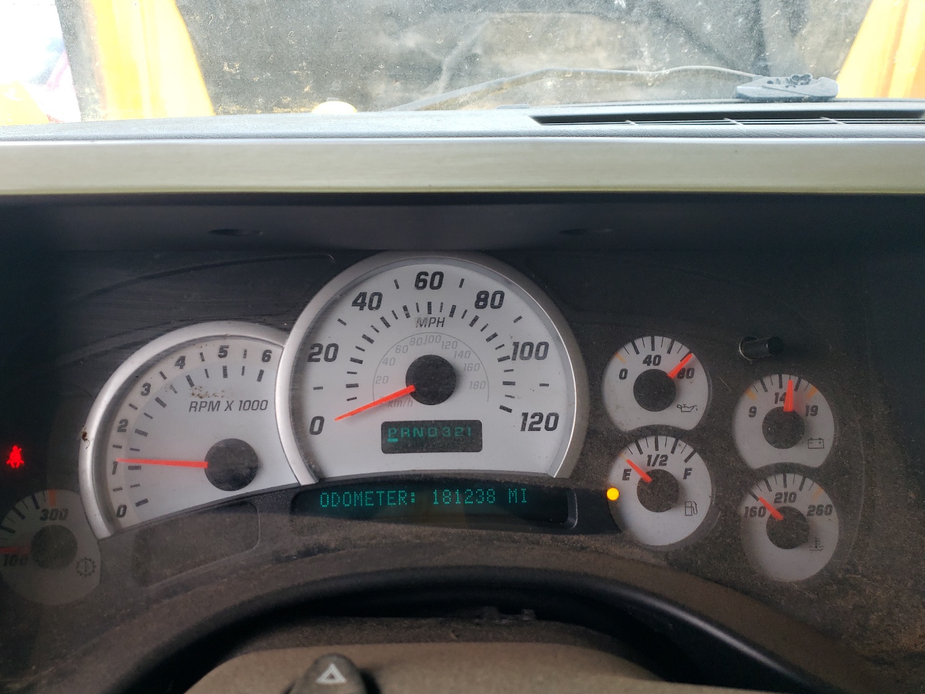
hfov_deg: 61.6
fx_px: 775
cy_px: 373
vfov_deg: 48.2
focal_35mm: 29
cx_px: 425
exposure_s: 1/100
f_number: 1.5
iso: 52
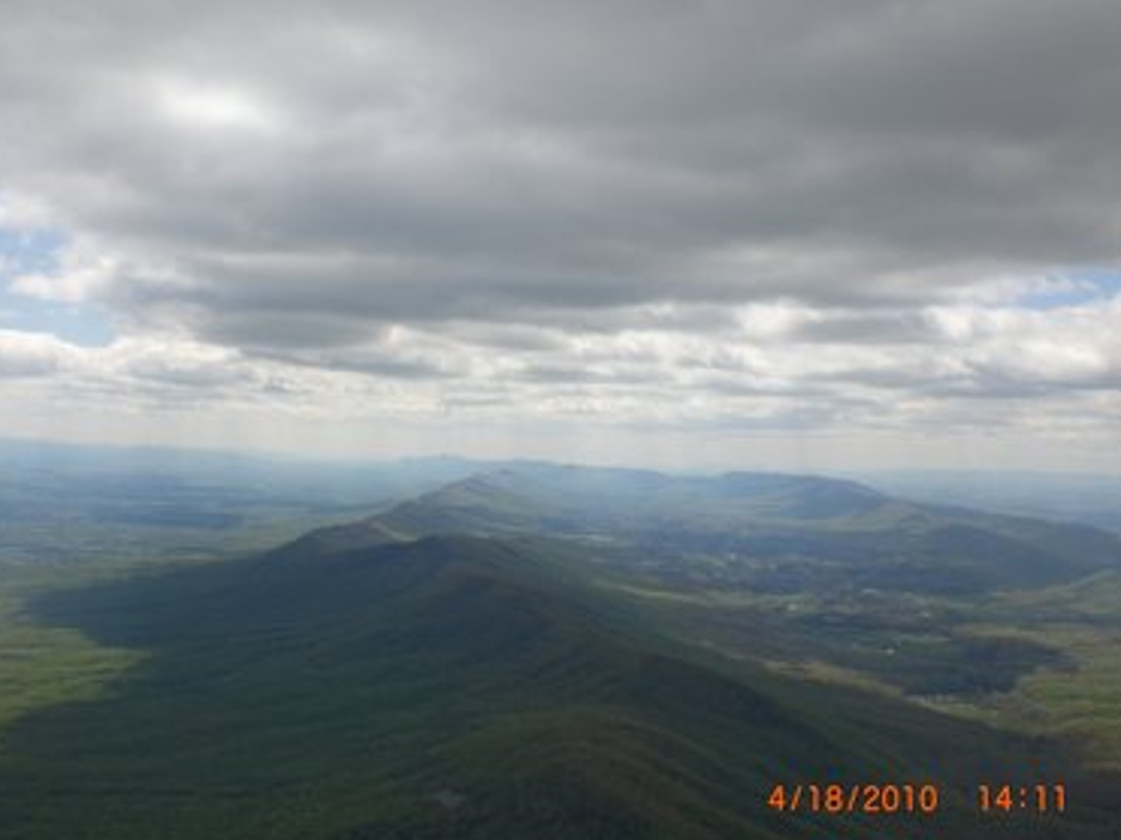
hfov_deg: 45.8
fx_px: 1327
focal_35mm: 41
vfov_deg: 35.1
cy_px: 438
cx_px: 538
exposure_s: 1/800
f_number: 4.4
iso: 50
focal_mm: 6.3
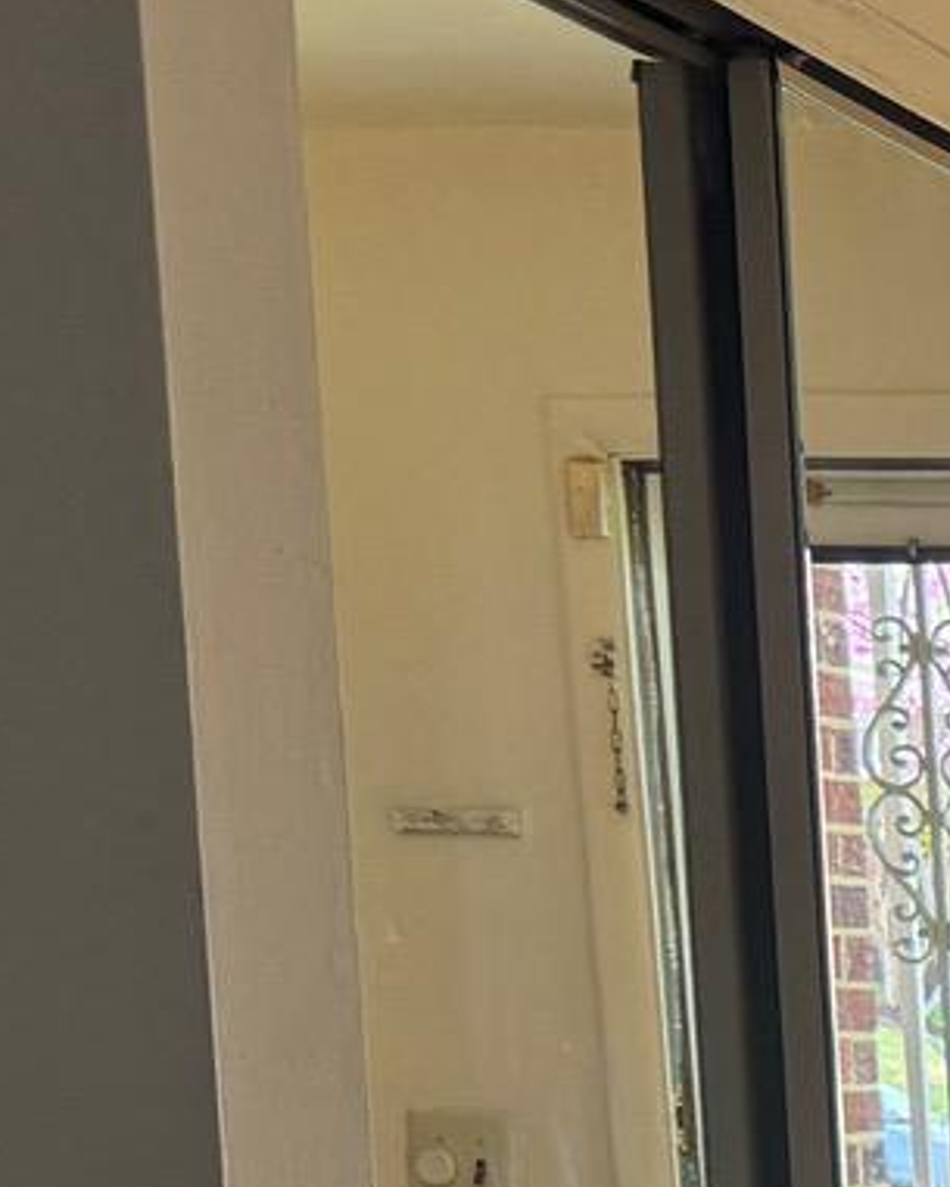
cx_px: 2127
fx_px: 4427
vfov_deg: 14.3
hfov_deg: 10.8
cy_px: 1782
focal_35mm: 126
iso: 100
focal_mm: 6.76
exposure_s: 1/240
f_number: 1.78
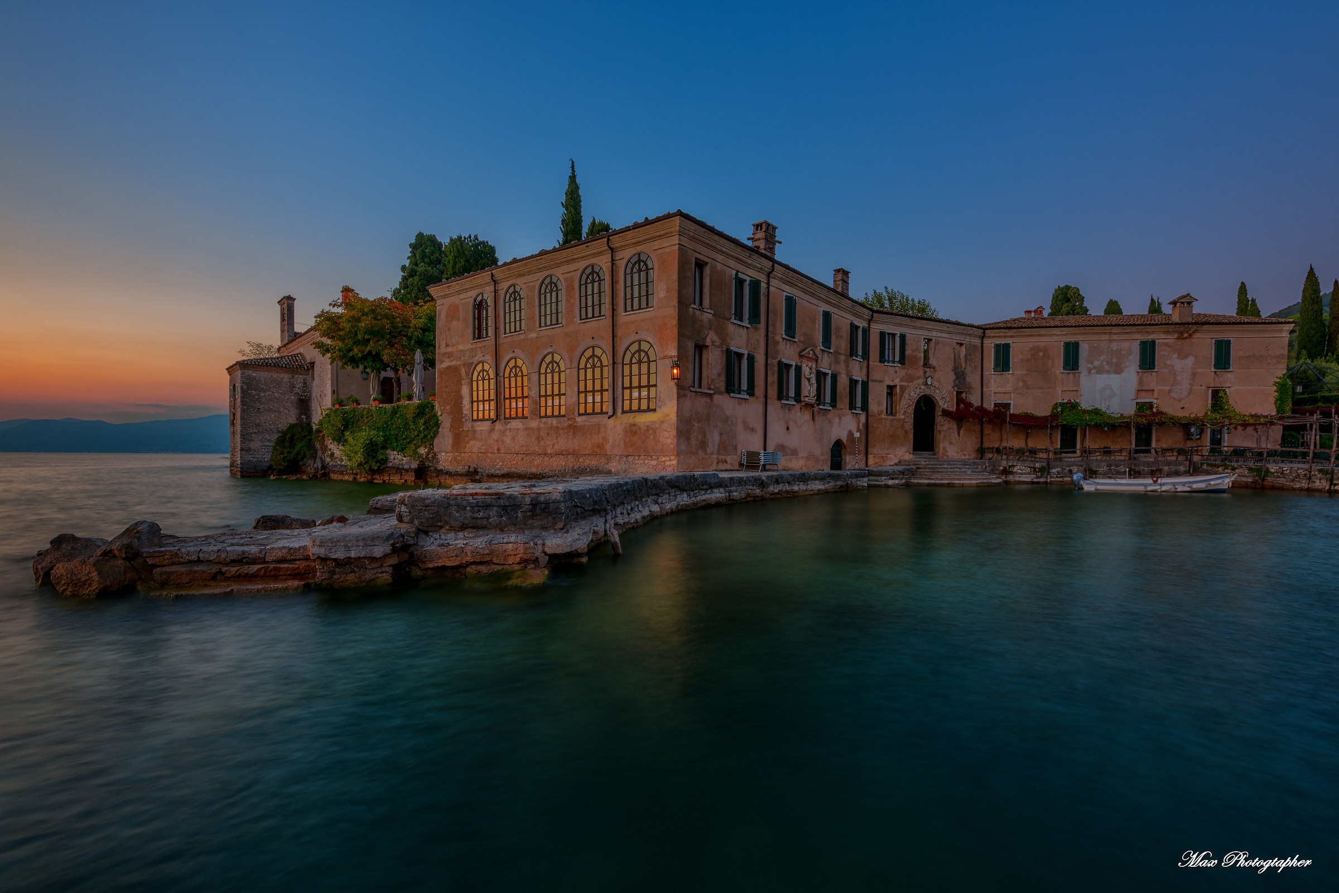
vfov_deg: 81.2
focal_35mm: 14
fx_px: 521
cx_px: 670
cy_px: 446
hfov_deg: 104.2
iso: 31
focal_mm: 14
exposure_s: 4
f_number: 16
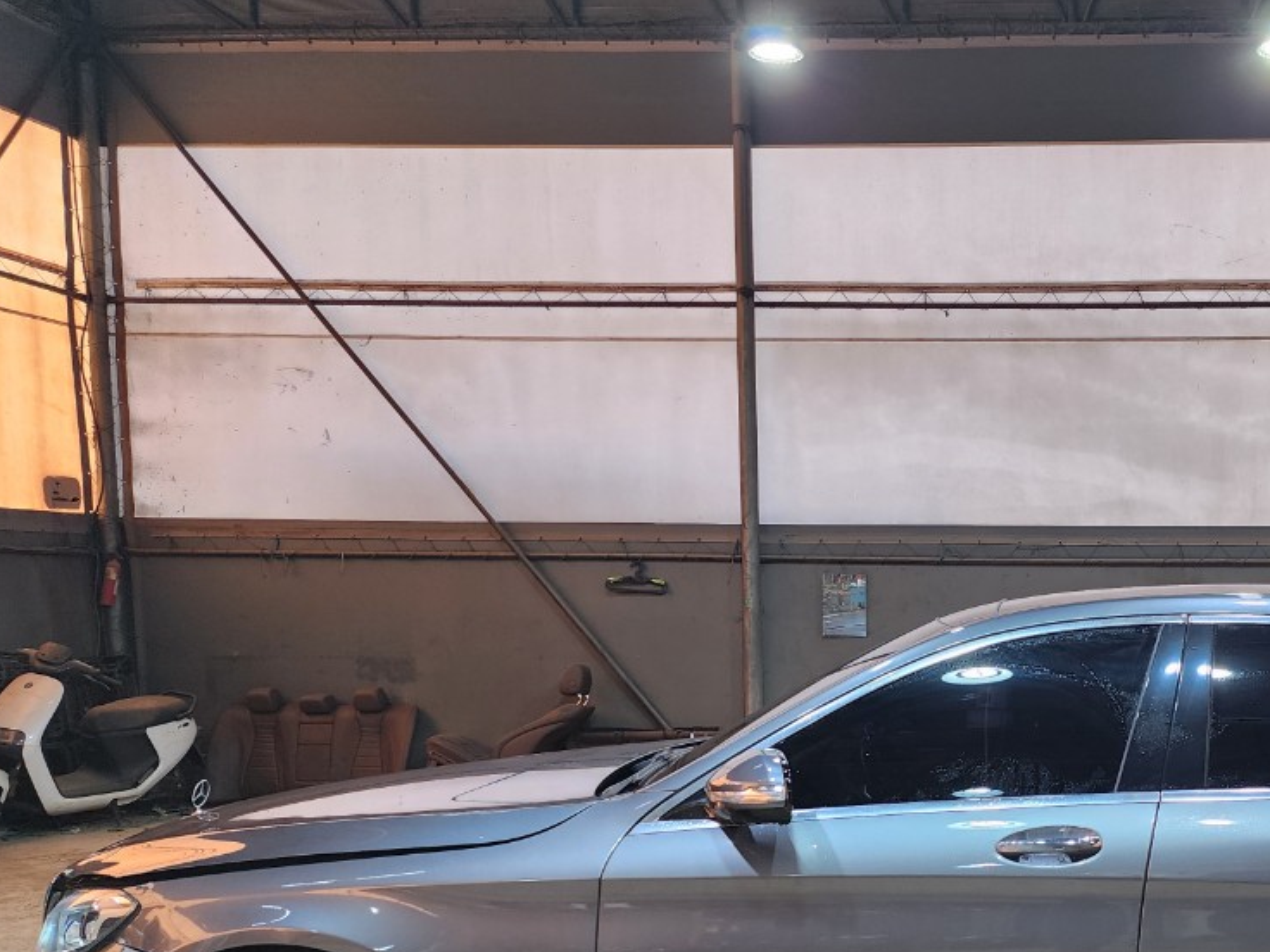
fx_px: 1468
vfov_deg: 35.2
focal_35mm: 40
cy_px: 711
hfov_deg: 43.7
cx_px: 1082
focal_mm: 6.4
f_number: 1.8
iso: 100
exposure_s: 1/120
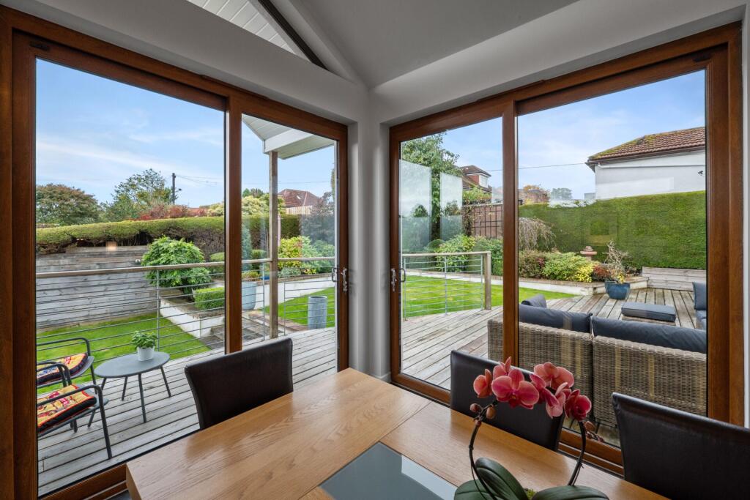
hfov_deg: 104.2
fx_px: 292
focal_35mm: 14
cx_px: 375
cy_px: 250
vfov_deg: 81.2
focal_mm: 14
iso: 640
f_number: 8
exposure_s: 1/160
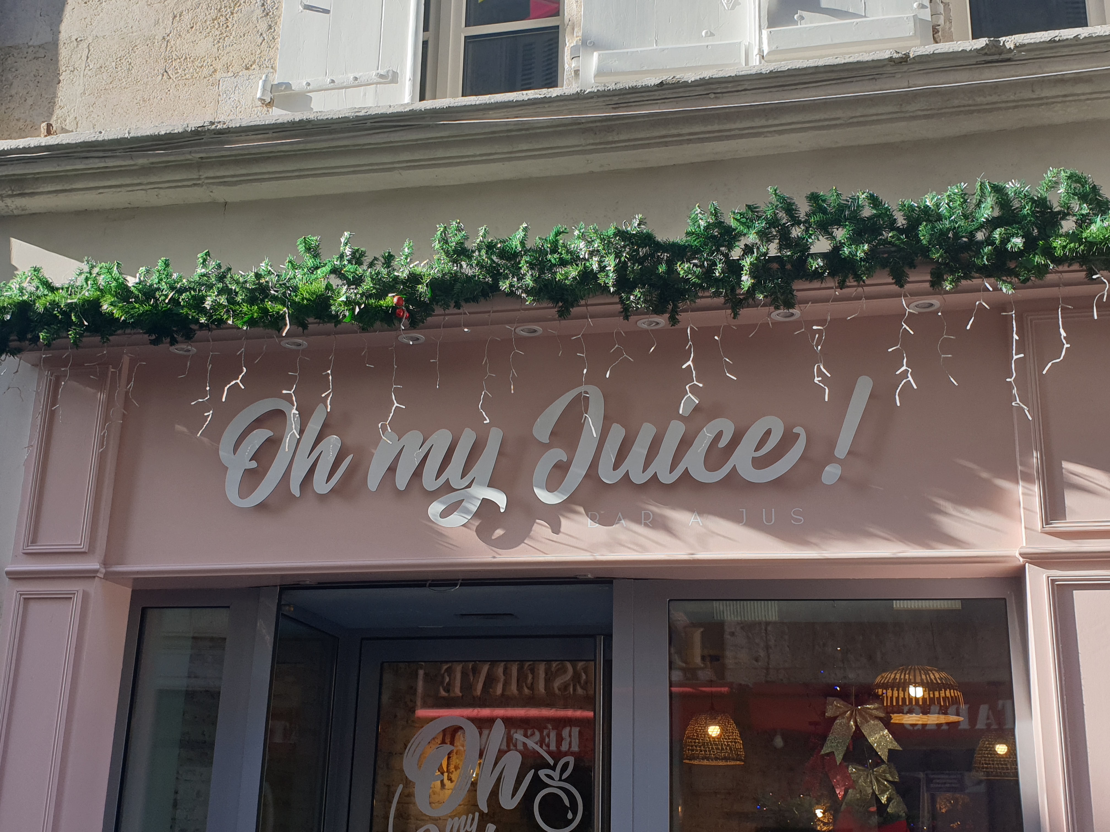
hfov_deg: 67.3
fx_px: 834
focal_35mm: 26
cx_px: 555
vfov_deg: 53.1
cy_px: 416
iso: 50
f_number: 2.4
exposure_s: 1/354
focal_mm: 4.3
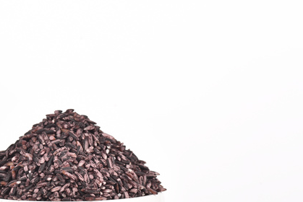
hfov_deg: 12.7
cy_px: 150
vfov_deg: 8.5
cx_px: 67
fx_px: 1356
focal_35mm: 161
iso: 64
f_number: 11
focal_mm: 90
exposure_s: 1/160
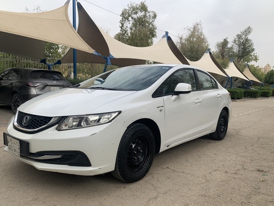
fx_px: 214
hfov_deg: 65.3
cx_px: 138
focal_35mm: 27
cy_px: 106
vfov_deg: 51.3
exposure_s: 1/1350
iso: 25
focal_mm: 4.25
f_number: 1.8
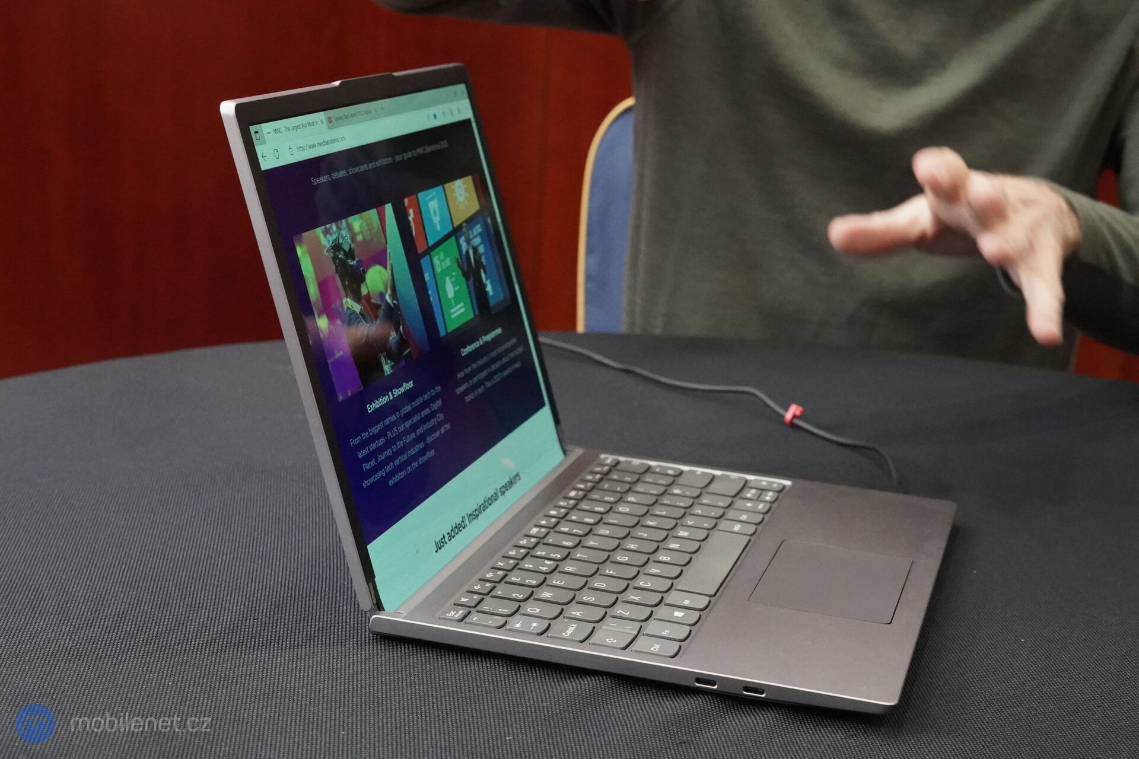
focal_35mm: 40
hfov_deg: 48.5
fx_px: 1265
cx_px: 570
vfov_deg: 33.4
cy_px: 380
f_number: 7.1
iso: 12800
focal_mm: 40
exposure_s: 1/125
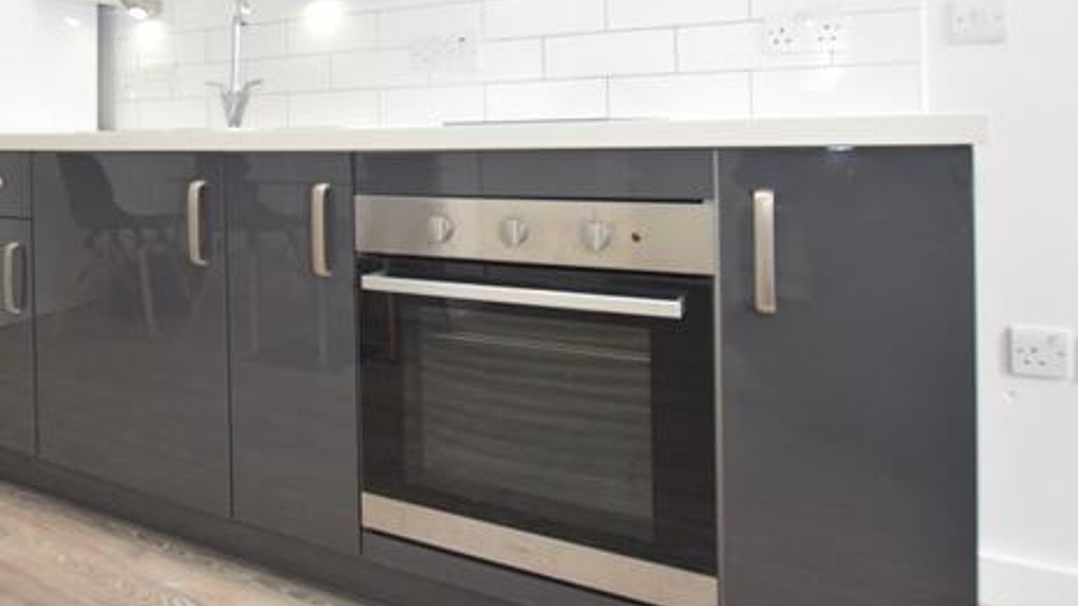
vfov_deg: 42.8
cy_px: 139
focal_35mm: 26
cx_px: 409
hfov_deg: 70.8
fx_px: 743
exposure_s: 1/100
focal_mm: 12
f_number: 5
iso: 800
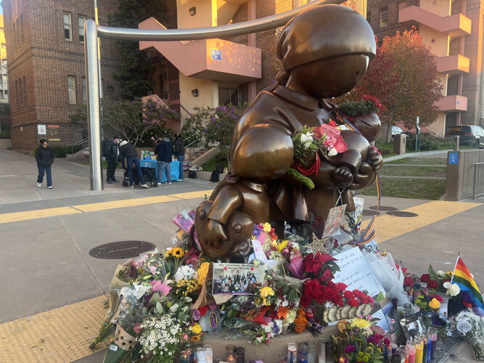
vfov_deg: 53.0
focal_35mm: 26
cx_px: 242
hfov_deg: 67.3
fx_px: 363
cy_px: 182
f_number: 1.5
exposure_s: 1/121
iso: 40
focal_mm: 5.7
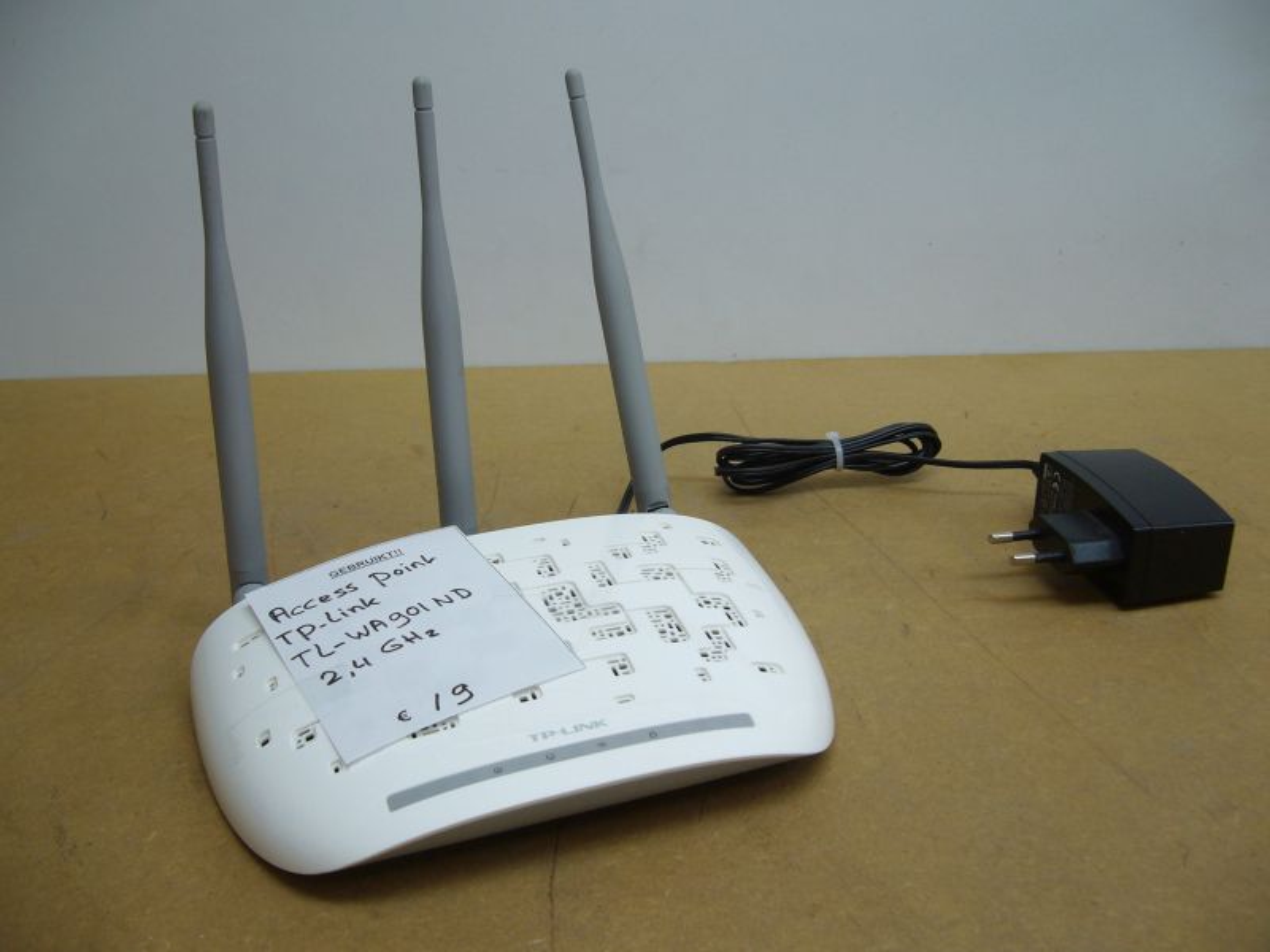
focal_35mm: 35
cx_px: 635
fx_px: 1284
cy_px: 476
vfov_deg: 40.7
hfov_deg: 52.6
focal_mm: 5.8
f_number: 2.8
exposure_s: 1/40
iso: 80
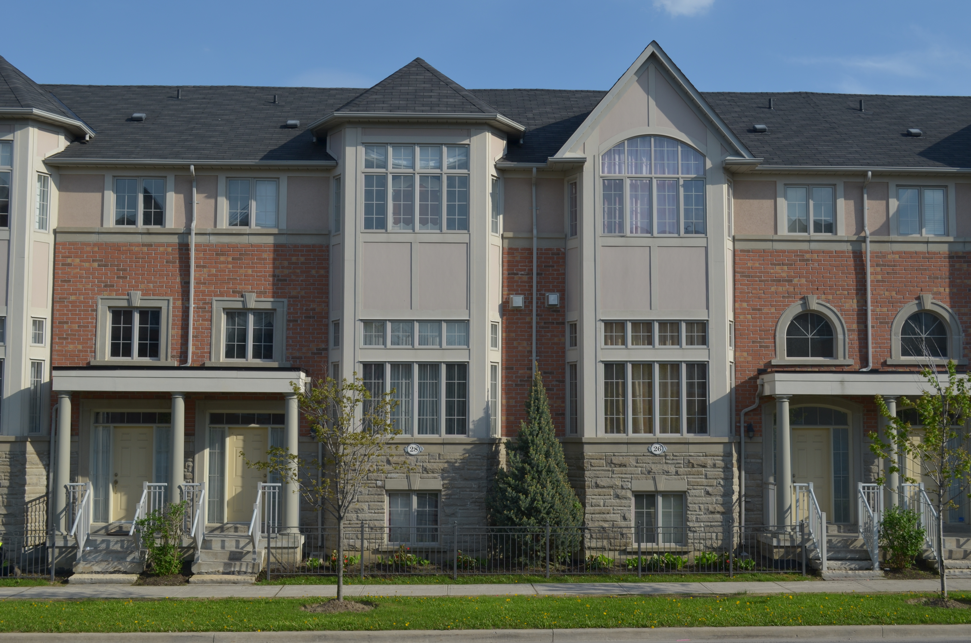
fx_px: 1211
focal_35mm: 45
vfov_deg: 29.7
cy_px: 322
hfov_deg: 43.7
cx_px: 486
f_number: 8
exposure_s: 1/320
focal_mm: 30
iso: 100
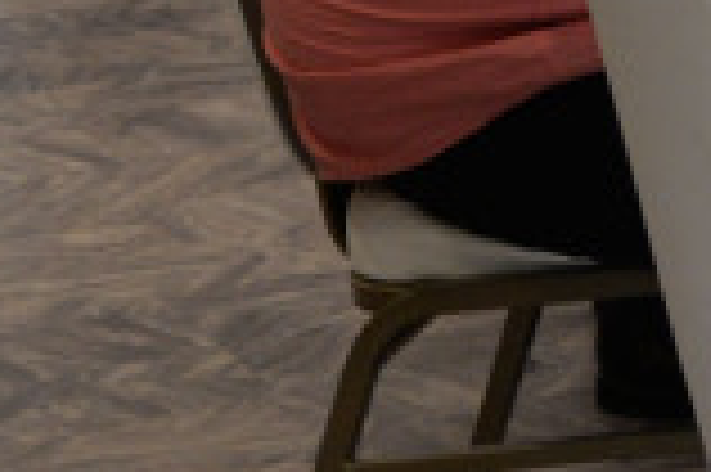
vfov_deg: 4.8
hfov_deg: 7.1
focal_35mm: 274
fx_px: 5406
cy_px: -919
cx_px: 1719
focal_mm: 36
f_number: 5
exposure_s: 1/160
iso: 1250
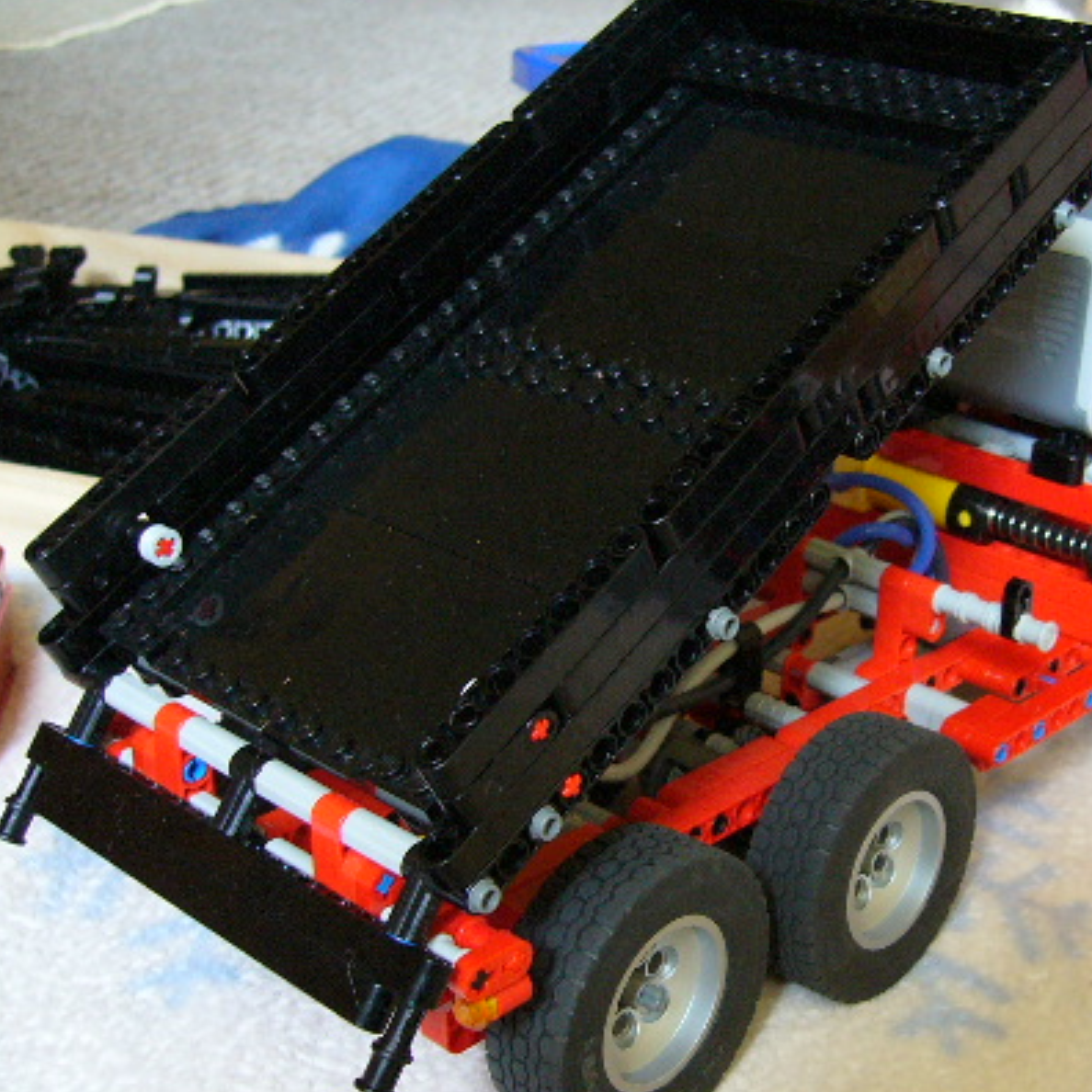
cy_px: 576
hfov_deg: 33.2
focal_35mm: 50
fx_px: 1785
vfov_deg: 34.0
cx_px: 852
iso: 200
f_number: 2.8
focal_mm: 5.8
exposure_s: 1/8
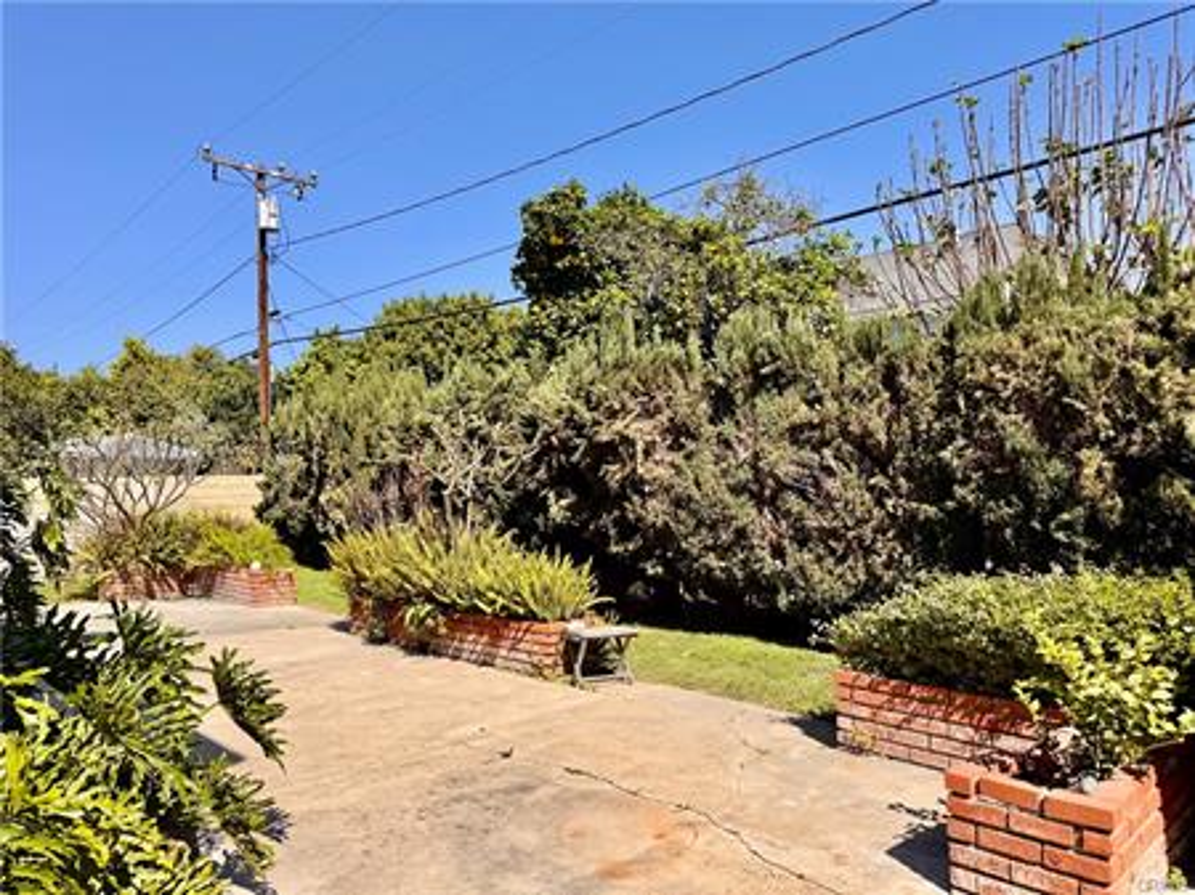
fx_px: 828
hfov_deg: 71.6
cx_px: 598
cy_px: 448
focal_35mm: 24
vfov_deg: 56.8
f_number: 1.78
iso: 80
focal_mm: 6.76
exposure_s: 1/4310
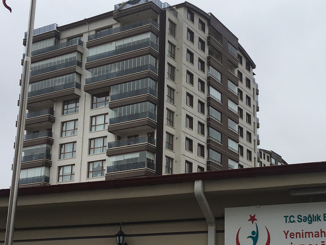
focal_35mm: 57
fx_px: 537
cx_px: 216
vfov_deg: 25.5
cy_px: 169
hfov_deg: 33.5
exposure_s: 1/680
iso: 25
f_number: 2.2
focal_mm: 4.15
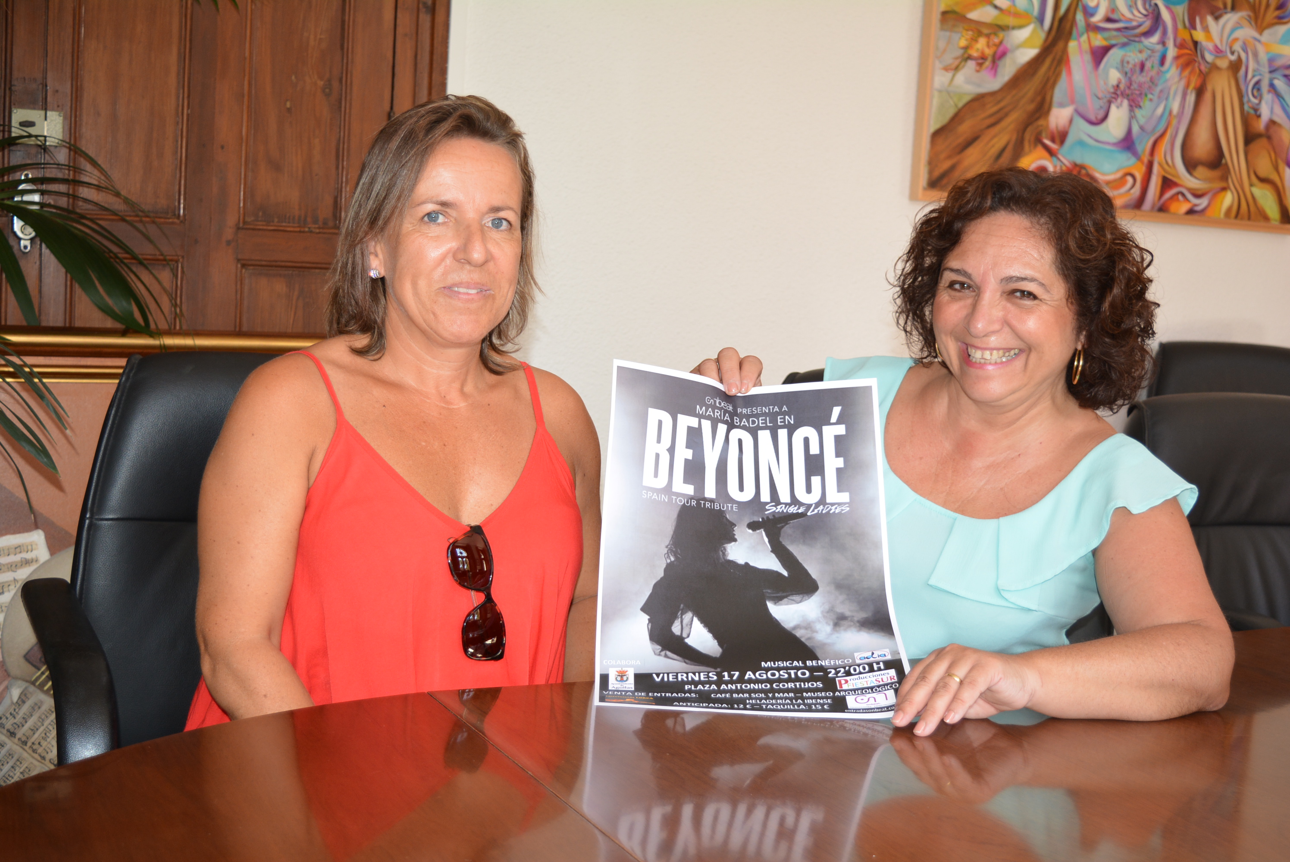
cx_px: 645
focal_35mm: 44
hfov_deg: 44.9
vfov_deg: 30.9
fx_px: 1560
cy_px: 431
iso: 400
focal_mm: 29
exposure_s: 1/60
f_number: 4.2
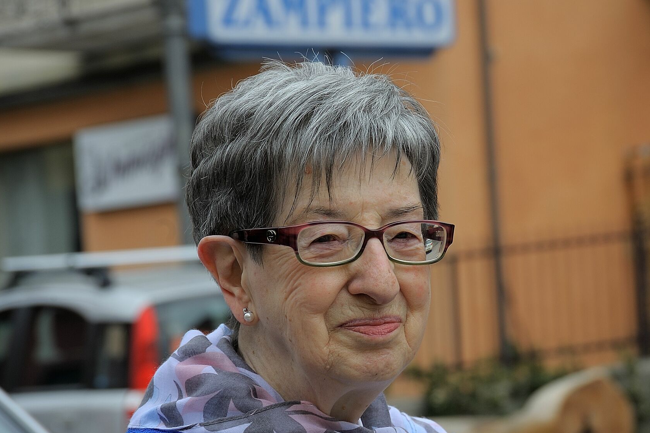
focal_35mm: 172
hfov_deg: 11.9
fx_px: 3104
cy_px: 303
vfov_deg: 8.0
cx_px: 440
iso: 200
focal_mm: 120
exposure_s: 1/160
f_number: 9
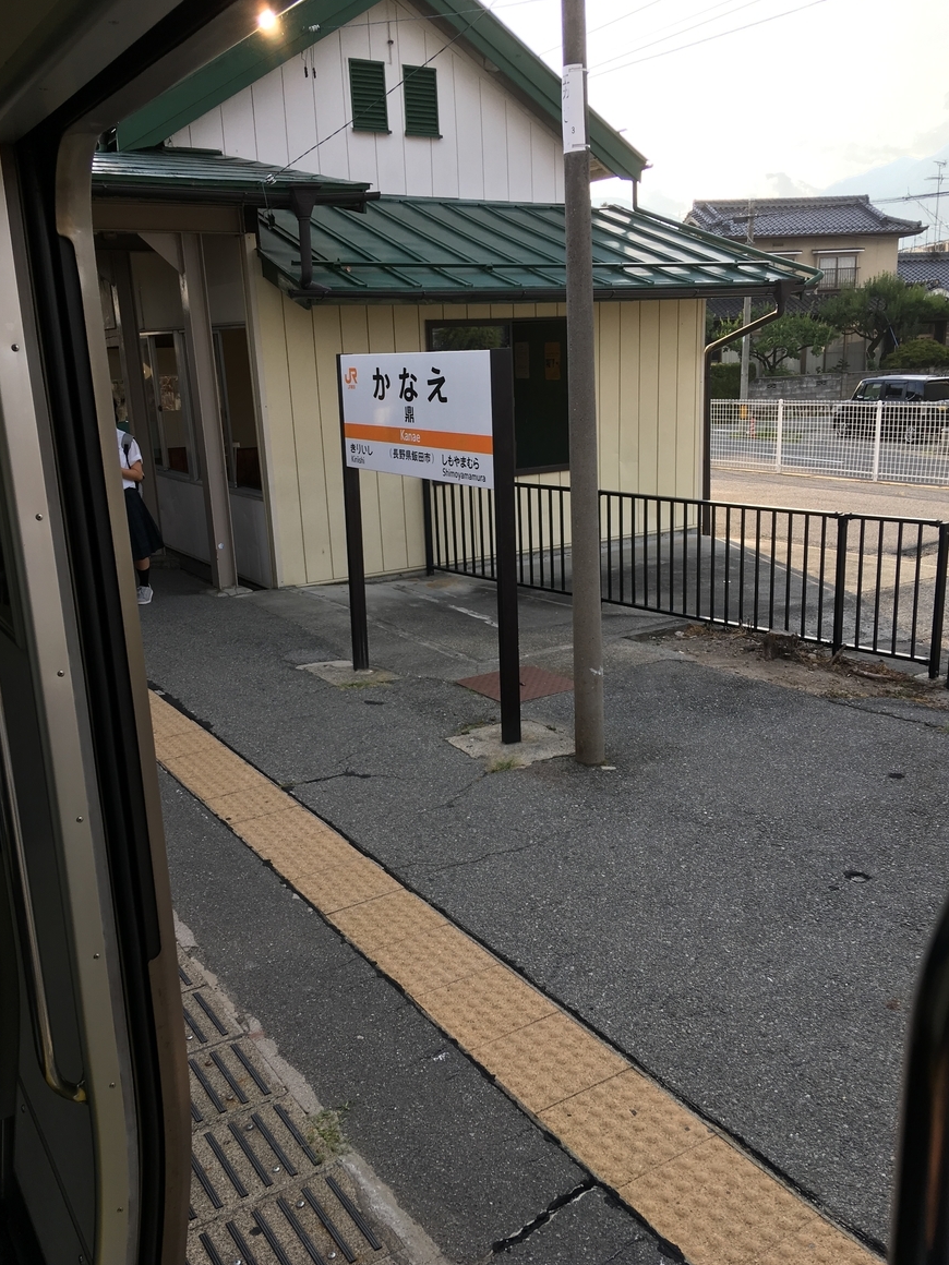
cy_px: 642
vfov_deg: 60.0
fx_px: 1097
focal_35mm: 30
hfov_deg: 46.8
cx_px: 479
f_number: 2.2
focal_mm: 4.15
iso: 25
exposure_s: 1/373
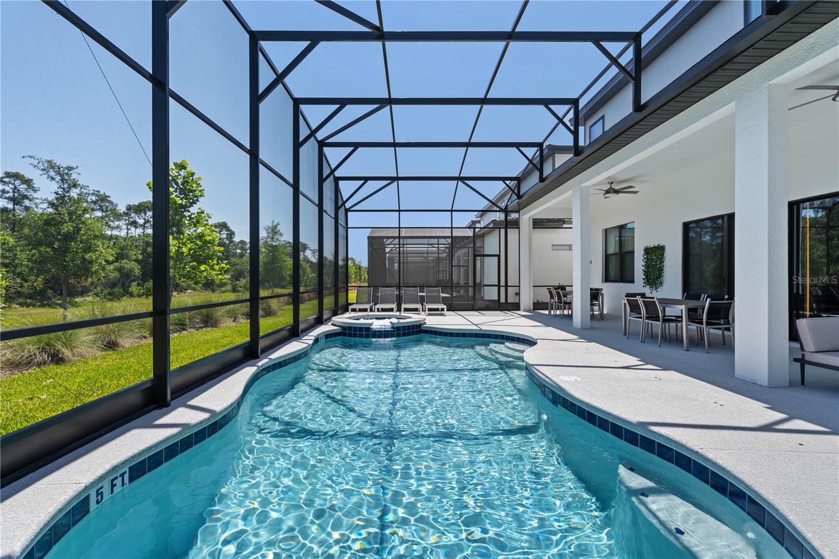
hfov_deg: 96.7
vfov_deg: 73.7
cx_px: 420
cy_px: 280
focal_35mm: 16
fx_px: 373
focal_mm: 16
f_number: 7.1
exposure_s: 1/200
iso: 320
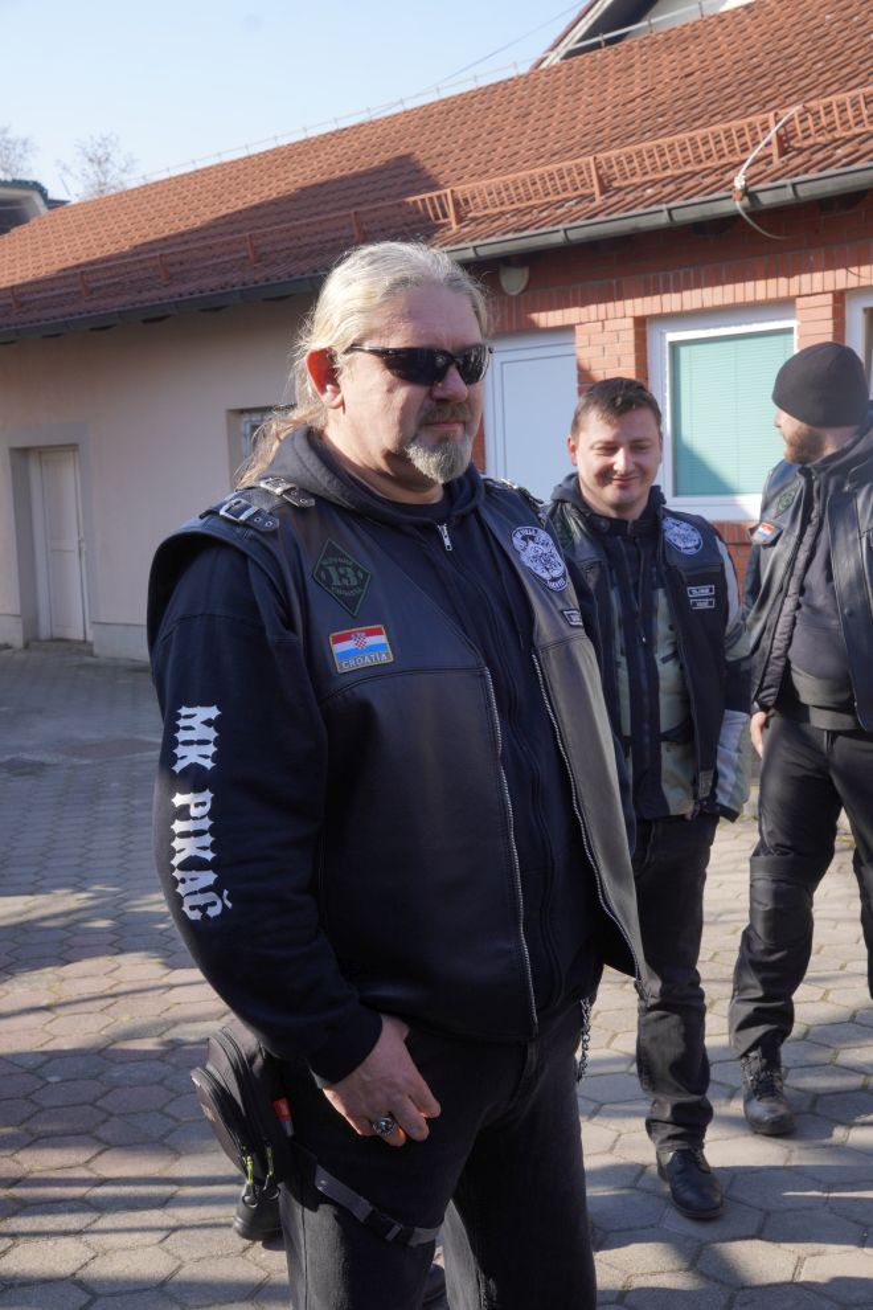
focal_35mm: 47
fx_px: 1724
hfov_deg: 28.4
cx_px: 436
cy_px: 655
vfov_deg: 41.6
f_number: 9
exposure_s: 1/250
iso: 320
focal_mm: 31.6
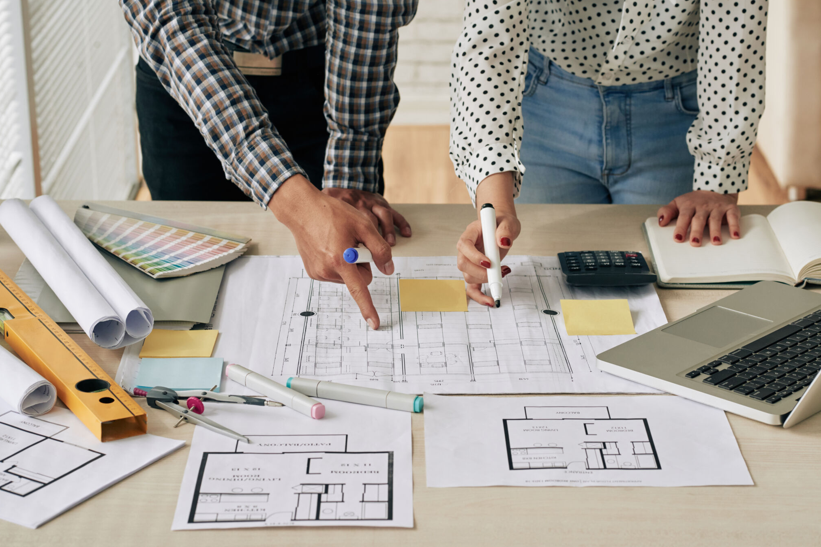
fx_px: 1961
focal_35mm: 86
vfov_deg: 15.9
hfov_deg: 23.6
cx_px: 413
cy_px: 272
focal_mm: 85
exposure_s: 1/350
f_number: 8
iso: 800
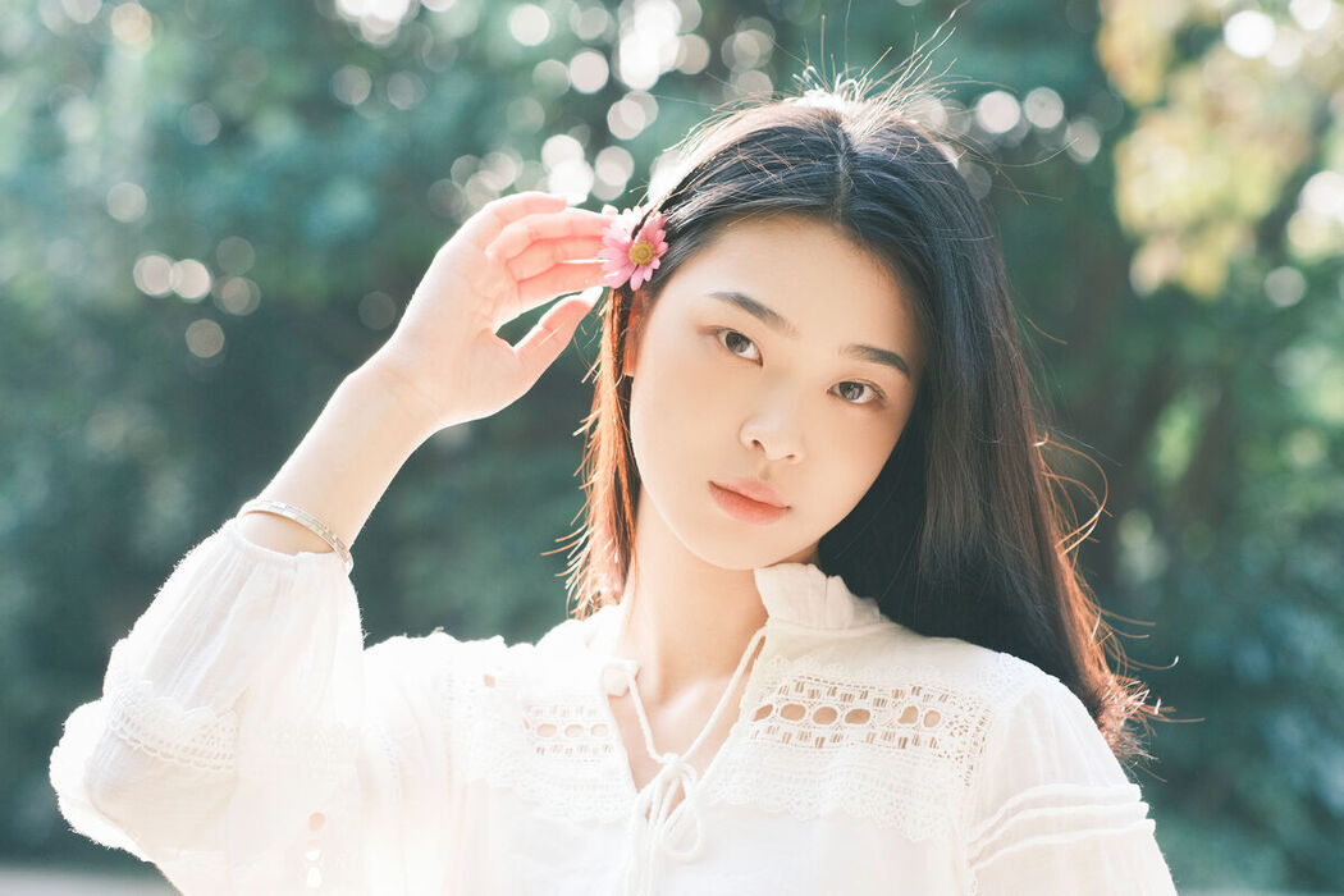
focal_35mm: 84
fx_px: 3136
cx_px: 672
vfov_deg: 16.3
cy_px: 448
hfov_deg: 24.2
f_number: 2.5
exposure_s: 1/640
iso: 800
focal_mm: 56
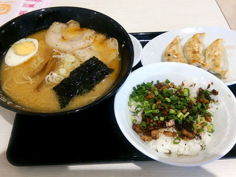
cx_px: 118
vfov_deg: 46.8
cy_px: 88
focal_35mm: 30
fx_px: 205
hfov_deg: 60.0
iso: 100
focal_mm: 4.06
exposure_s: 1/44
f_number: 1.94
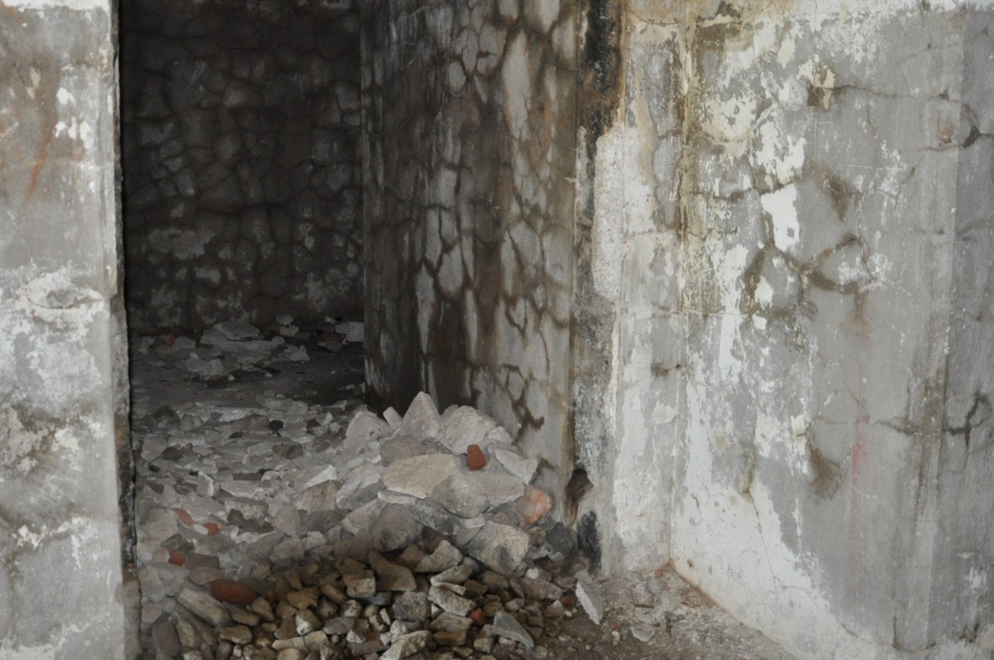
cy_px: 199
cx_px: 386
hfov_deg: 50.3
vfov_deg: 34.5
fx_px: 1048
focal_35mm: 38
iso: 800
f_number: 3.5
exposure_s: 1/60
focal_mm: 18
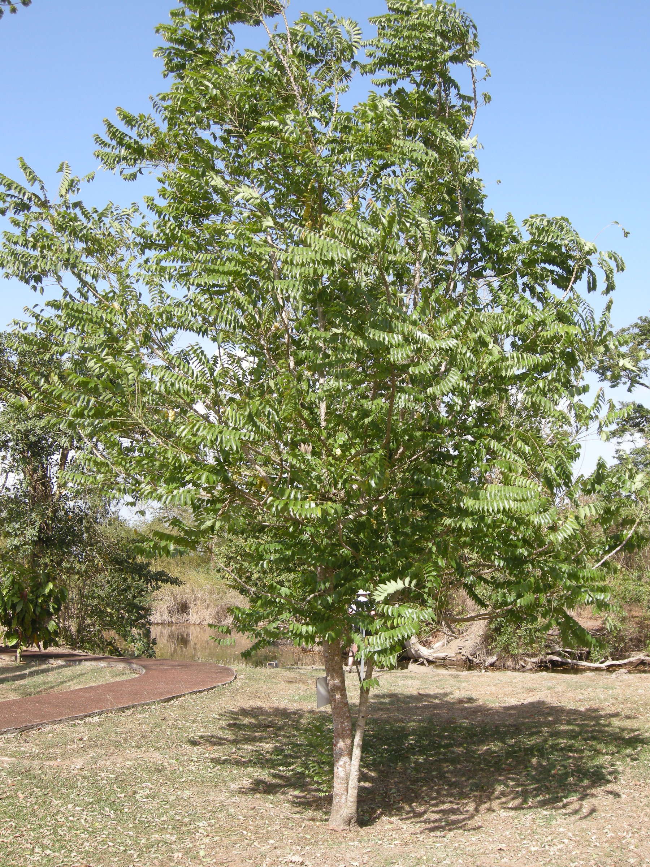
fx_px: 876
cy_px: 434
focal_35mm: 35
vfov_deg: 52.6
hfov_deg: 40.7
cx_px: 325
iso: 64
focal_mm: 7.5
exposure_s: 1/177
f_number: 4.8
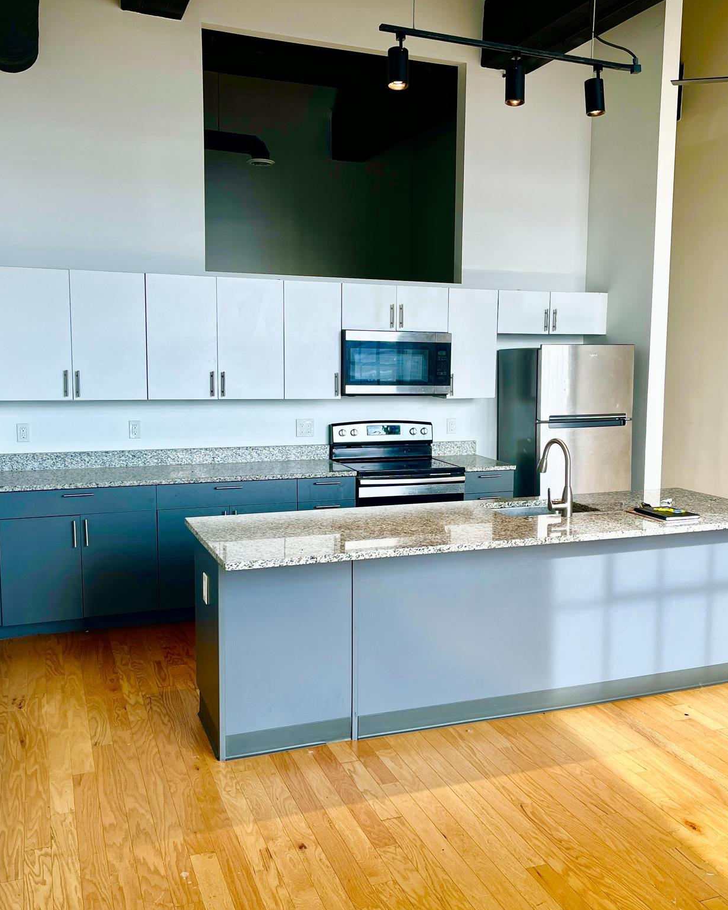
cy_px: 455
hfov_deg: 43.1
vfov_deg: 52.8
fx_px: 916
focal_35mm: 34
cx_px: 437
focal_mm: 5.1
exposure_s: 1/133
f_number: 1.6
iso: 32
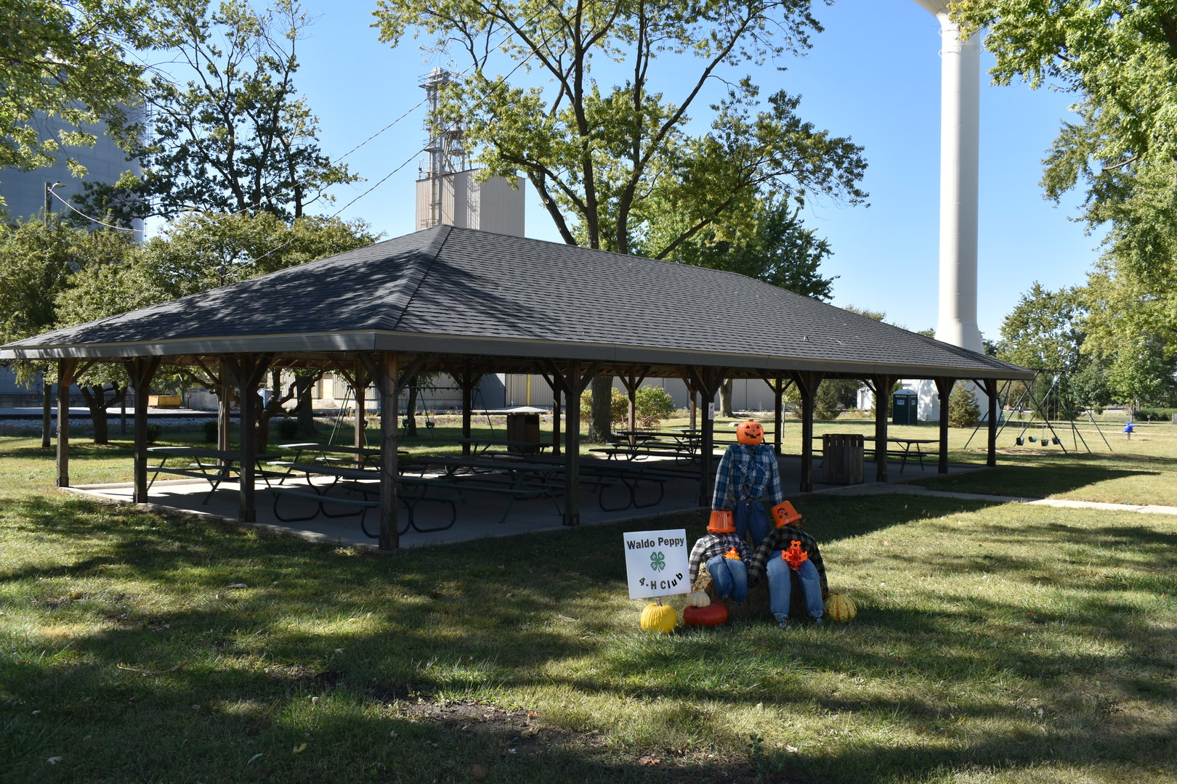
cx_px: 588
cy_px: 392
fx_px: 981
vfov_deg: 43.6
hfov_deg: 61.9
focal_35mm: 30
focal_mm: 20
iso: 100
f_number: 7.1
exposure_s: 1/200
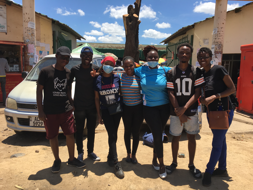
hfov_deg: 61.7
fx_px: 212
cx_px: 126
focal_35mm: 29
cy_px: 95
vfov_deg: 48.2
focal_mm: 4.15
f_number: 2.2
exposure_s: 1/1479
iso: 25
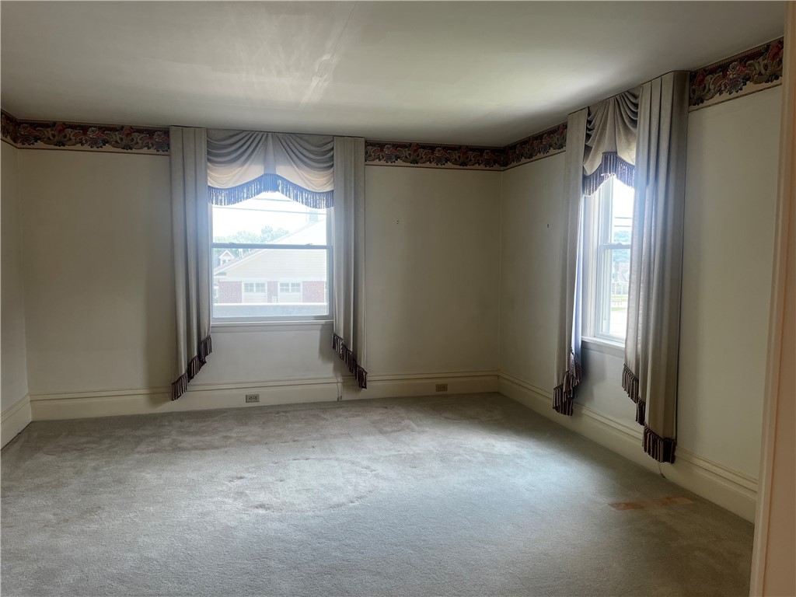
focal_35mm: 26
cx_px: 398
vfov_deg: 53.1
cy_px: 298
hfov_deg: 67.3
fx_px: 598
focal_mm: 5.1
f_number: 1.6
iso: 64
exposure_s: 1/154
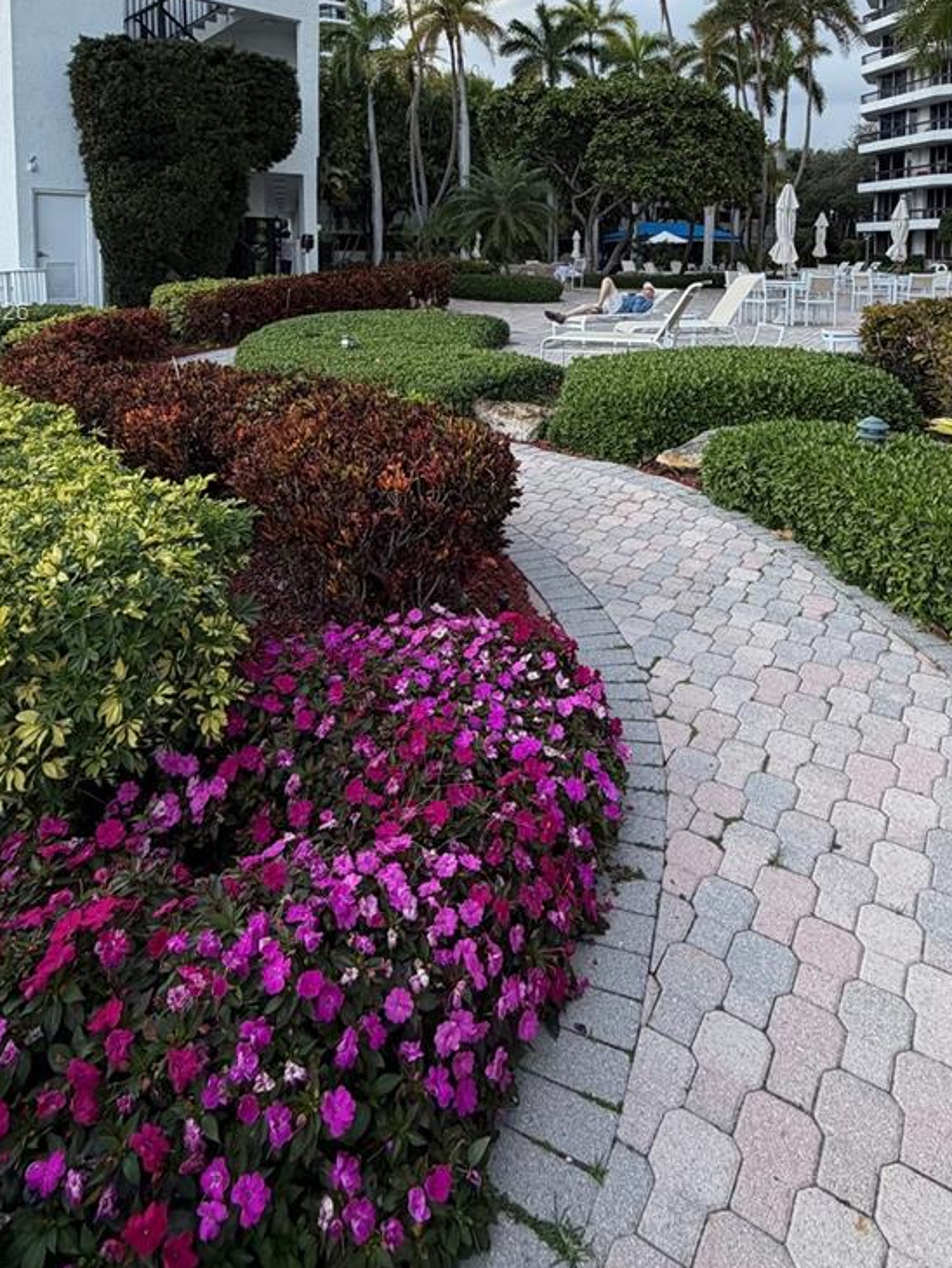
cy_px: 314
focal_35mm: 23
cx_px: 490
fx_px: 843
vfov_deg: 69.0
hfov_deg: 58.9
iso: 40
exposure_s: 1/613
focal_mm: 2.22
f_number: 2.2
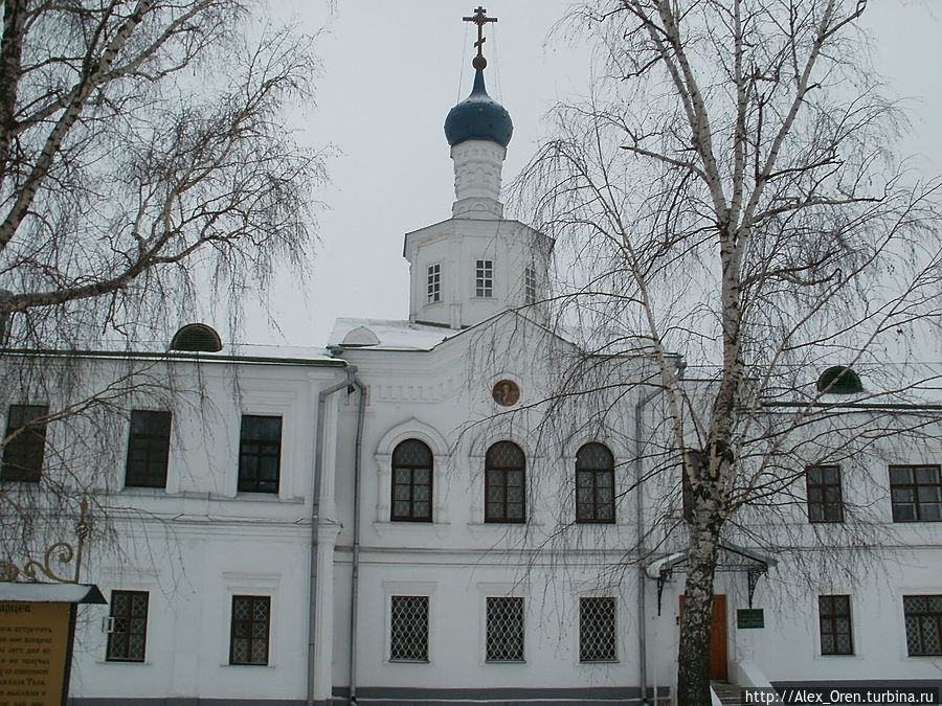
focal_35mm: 36
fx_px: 980
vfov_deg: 39.7
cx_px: 471
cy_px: 353
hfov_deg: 51.4
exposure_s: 1/100
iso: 100
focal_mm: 6.3
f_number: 5.6
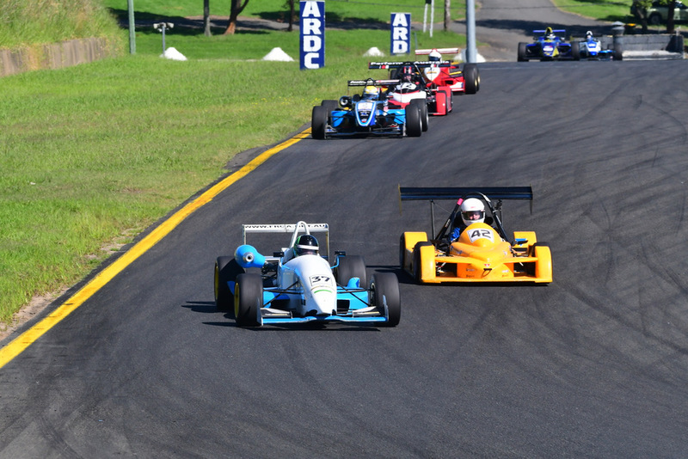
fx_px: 7742
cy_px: 230
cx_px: 344
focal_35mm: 405
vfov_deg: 3.4
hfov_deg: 5.1
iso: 500
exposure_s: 1/640
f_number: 11
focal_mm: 270
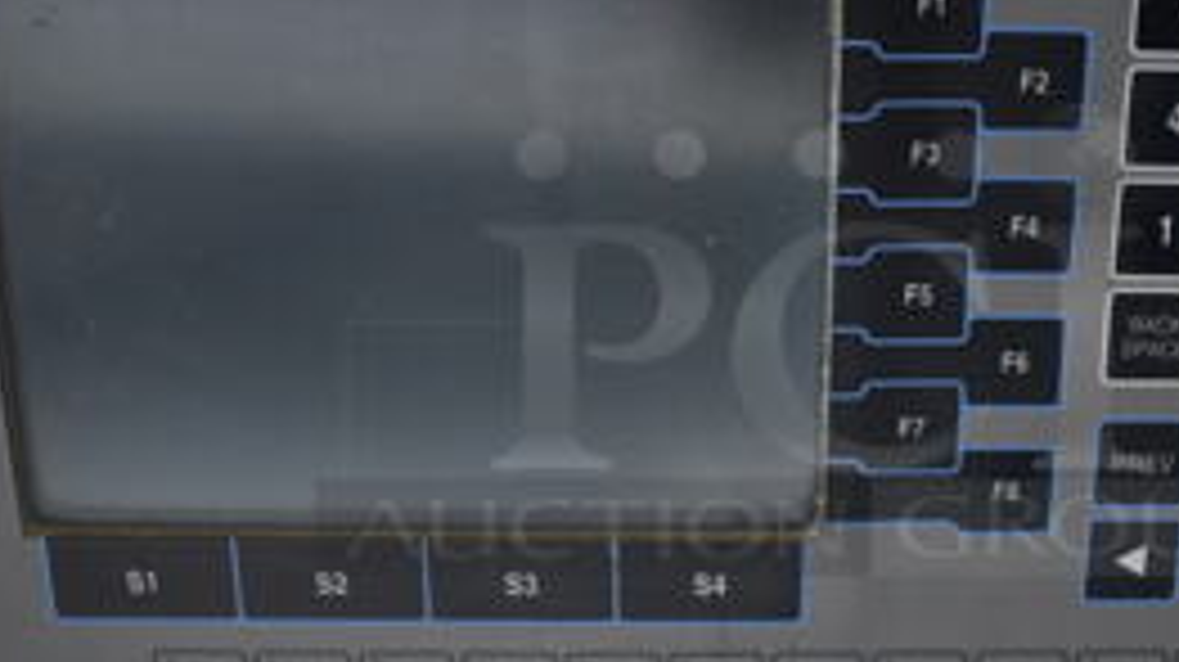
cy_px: 338
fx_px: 2062
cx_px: 819
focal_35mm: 66
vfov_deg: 18.2
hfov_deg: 31.6
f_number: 3.5
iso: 800
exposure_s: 1/160
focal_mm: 18
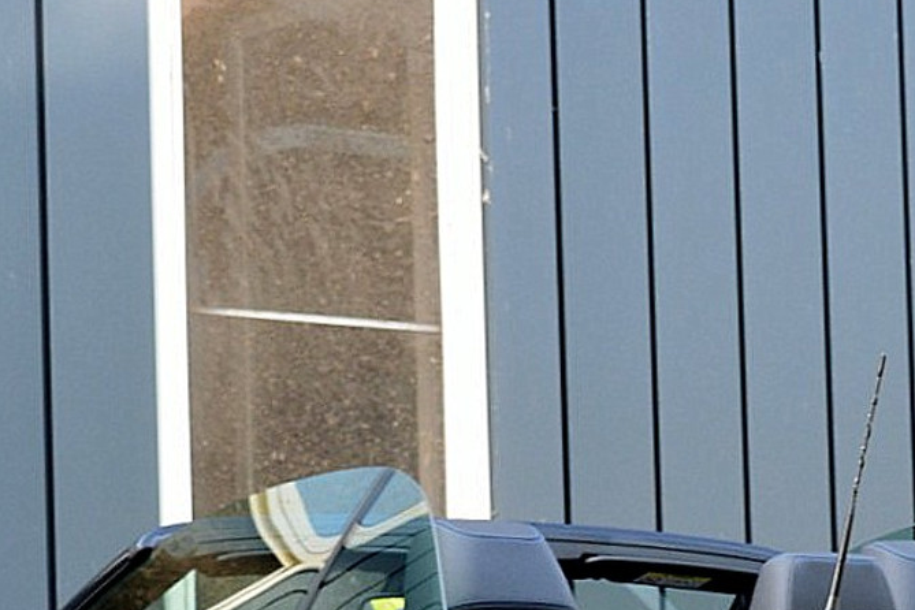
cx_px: 786
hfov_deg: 15.2
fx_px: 3391
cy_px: 856
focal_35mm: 133
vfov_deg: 10.0
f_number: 8
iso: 400
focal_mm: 31
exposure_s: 1/60
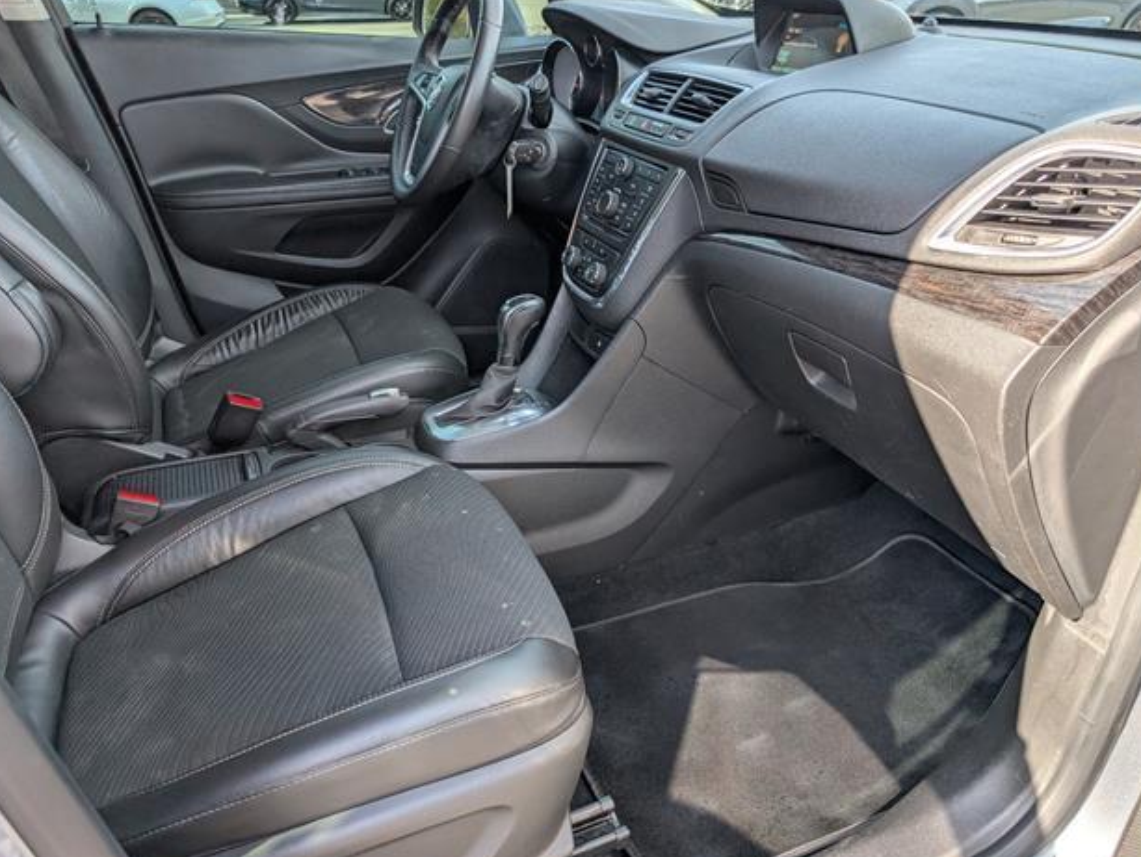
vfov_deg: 54.9
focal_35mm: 25
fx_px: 824
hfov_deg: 69.4
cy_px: 439
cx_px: 572
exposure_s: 1/256
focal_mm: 6.9
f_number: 1.68
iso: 33
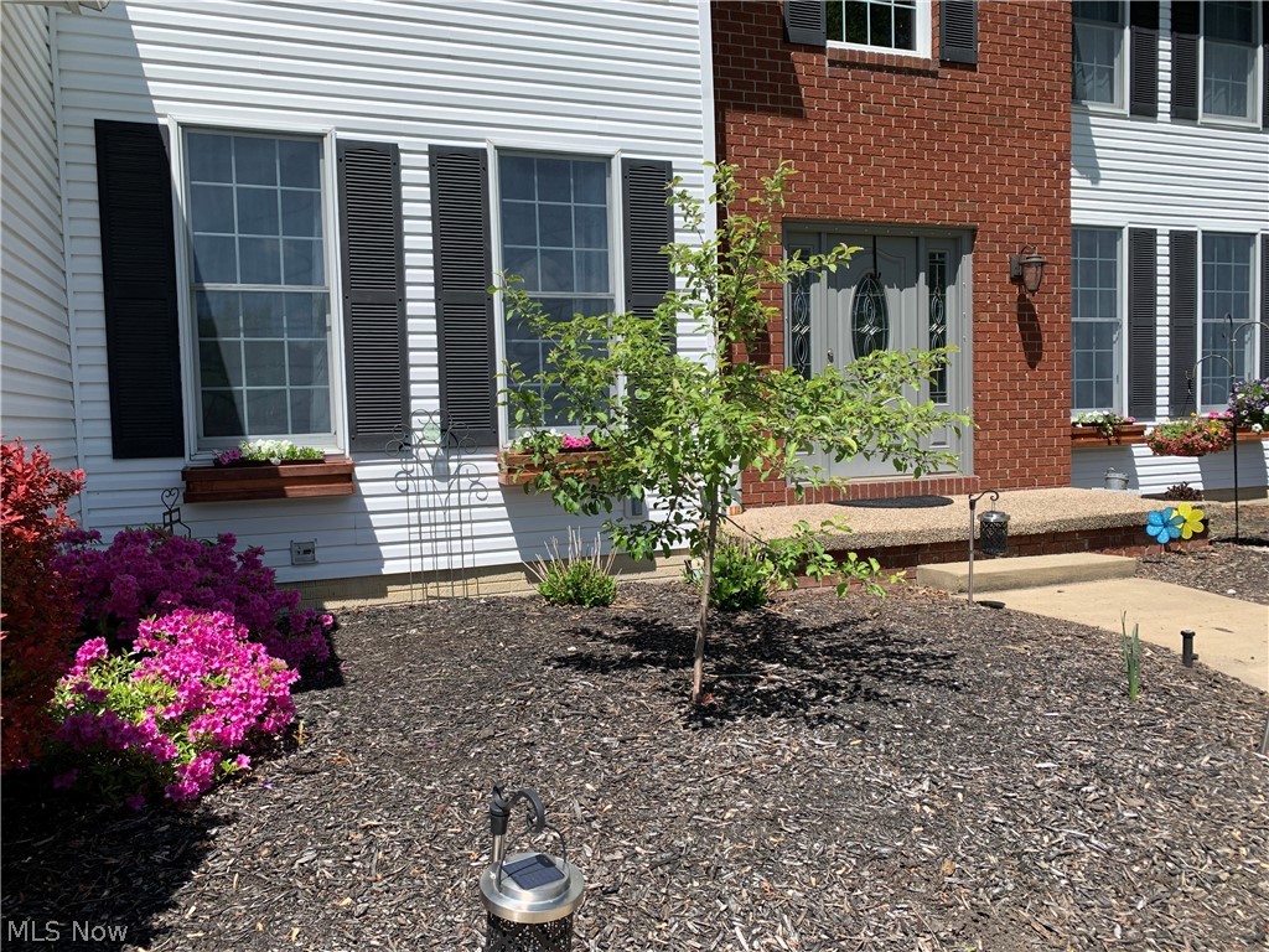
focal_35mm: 26
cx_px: 634
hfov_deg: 67.3
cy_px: 476
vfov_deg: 53.1
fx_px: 953
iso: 25
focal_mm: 4.25
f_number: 1.8
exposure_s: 1/1992
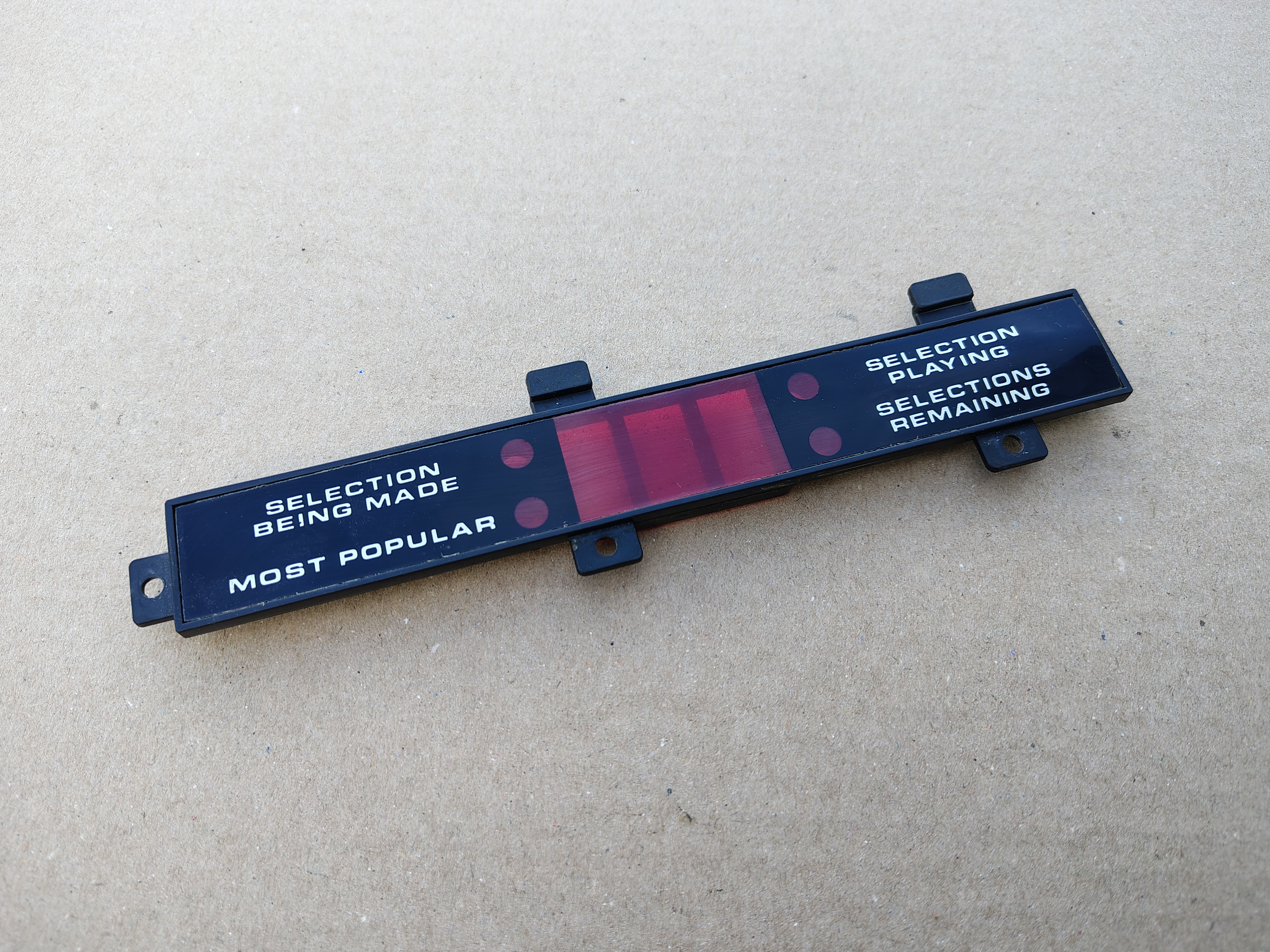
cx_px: 636
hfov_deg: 69.4
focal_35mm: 25
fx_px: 917
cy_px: 466
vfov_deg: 54.9
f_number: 1.8
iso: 100
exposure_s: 1/216
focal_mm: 5.56
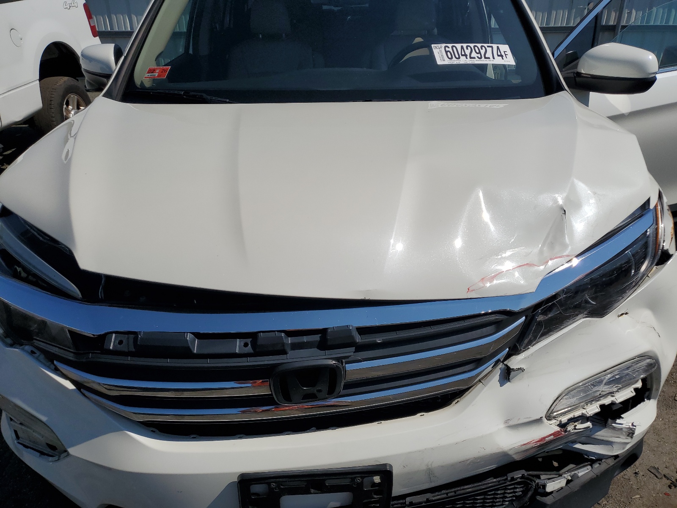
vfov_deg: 53.1
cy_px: 254
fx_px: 508
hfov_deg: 67.3
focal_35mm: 26
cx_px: 338
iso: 50
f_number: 1.5
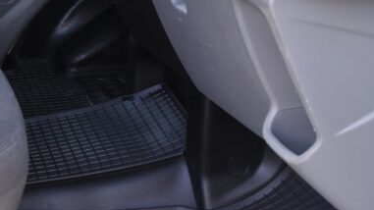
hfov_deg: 19.6
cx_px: -16
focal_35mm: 105
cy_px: -35
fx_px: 1045
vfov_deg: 11.3
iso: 400
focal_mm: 25
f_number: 4.5
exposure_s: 1/80
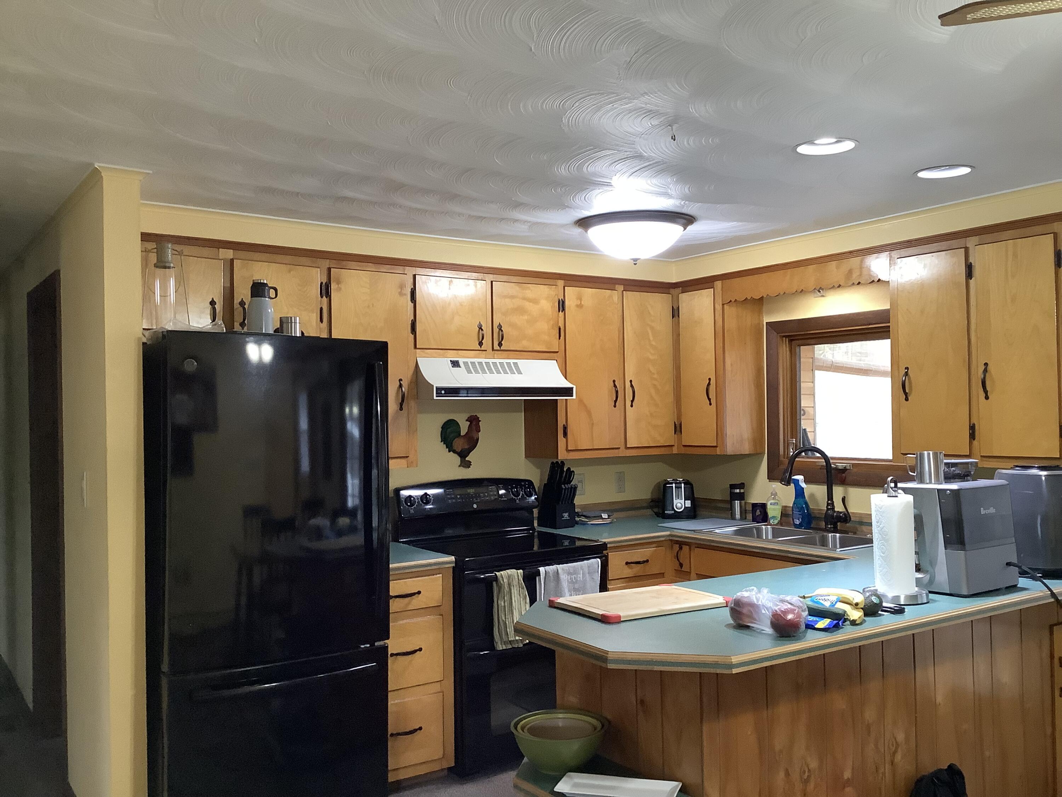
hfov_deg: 58.4
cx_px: 531
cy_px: 398
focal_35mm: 31
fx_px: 951
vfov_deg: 45.4
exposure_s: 1/50
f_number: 2.4
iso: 250
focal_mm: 3.3
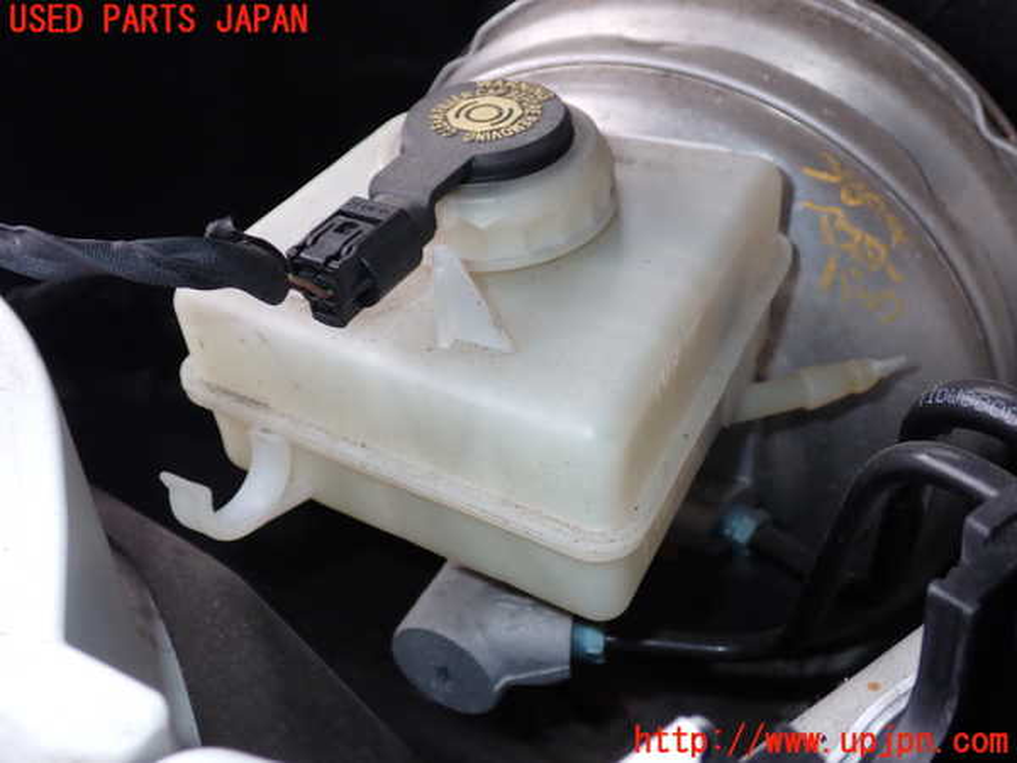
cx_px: 508
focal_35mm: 36
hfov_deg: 51.4
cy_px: 382
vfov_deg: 39.7
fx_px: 1058
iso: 125
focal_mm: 6.37
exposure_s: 1/80
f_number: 2.5
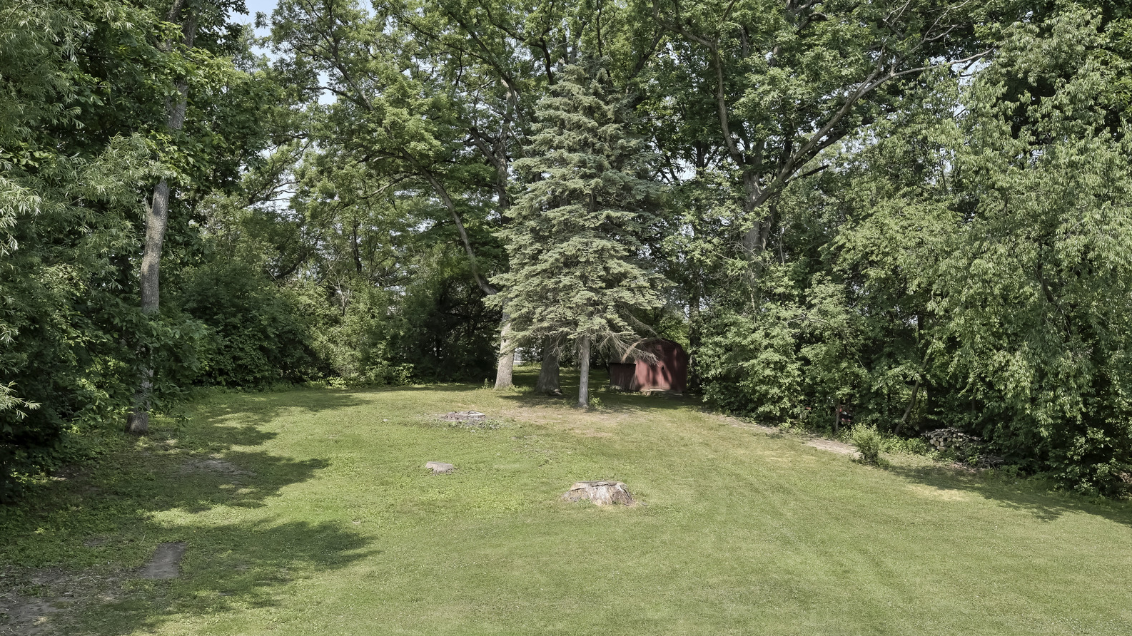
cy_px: 332
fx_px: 930
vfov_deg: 37.8
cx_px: 555
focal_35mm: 31
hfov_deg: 62.6
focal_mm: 29
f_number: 11
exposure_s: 1/320
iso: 200
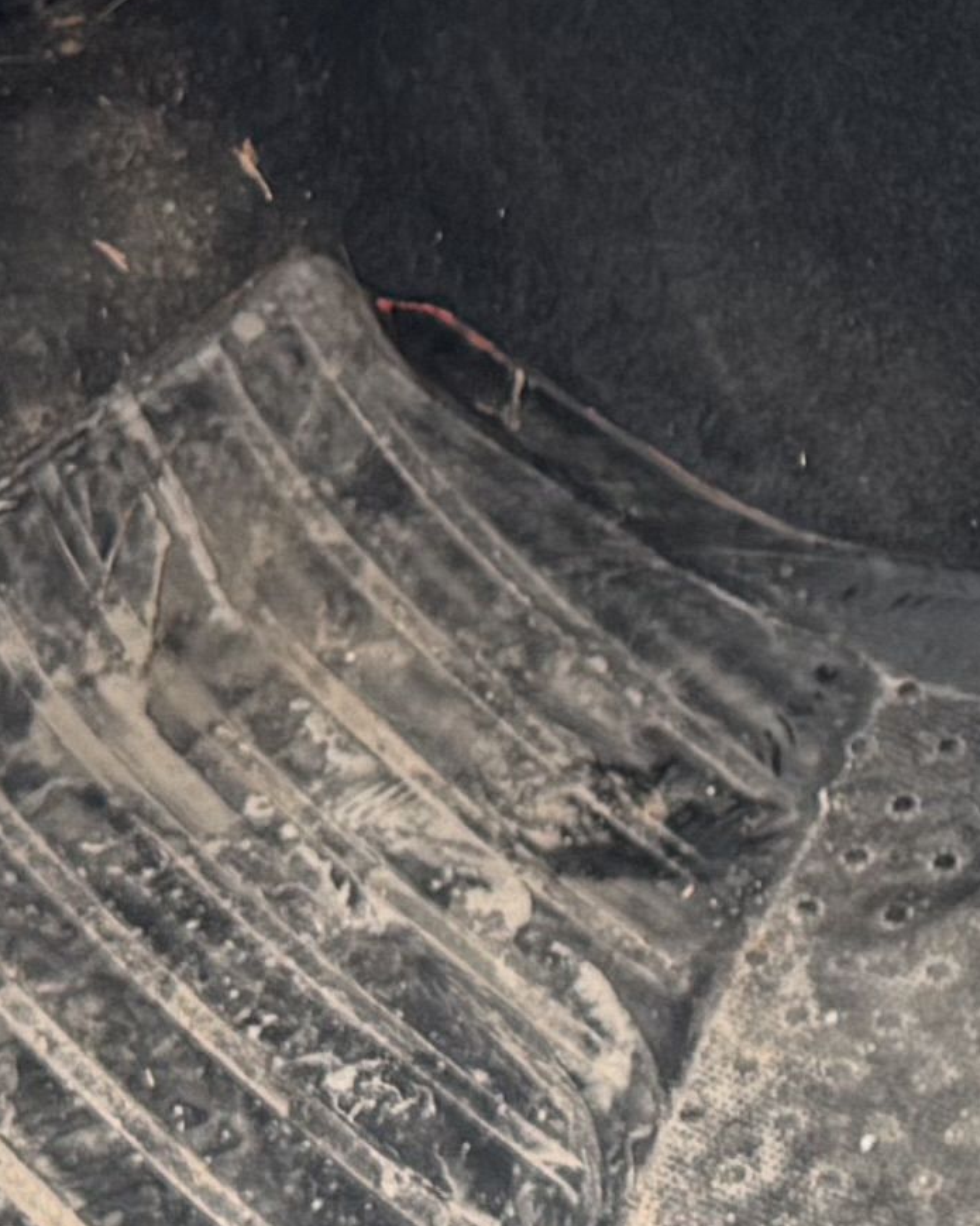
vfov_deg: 12.1
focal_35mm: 154
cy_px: -395
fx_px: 5584
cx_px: 1495
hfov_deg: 9.7
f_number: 1.78
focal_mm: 6.76
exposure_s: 1/121
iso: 100
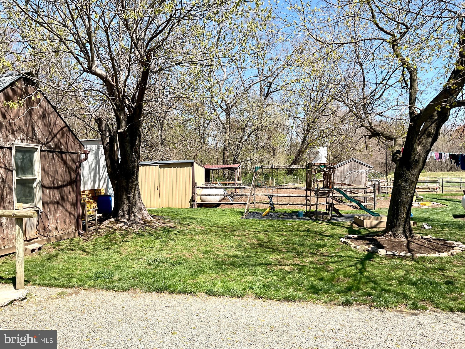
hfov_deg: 61.7
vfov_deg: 48.2
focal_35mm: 29
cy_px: 174
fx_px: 390
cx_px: 232
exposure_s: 1/1311
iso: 16
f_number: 1.8
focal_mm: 3
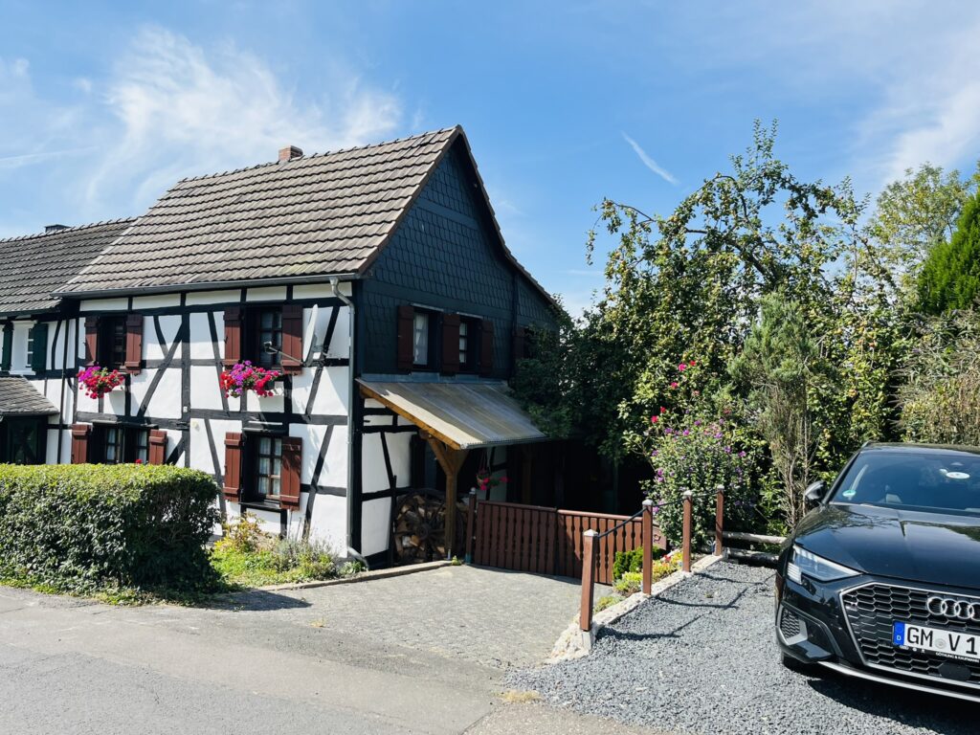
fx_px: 736
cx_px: 490
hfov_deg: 67.3
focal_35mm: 26
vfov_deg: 53.1
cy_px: 368
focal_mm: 5.1
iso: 50
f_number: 1.6
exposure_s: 1/2410
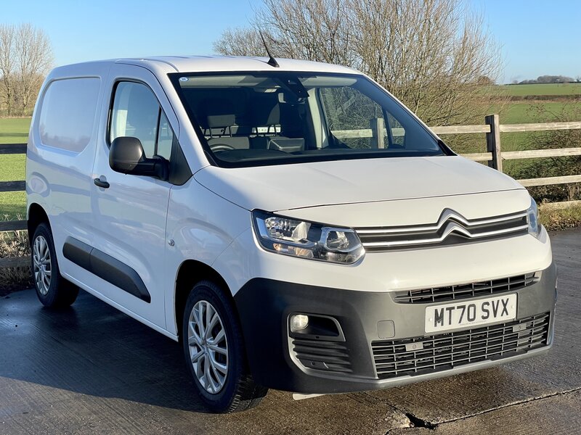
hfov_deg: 36.8
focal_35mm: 52
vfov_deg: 28.0
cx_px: 290
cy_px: 218
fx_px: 873
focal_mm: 6
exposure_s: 1/1261
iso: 25
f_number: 2
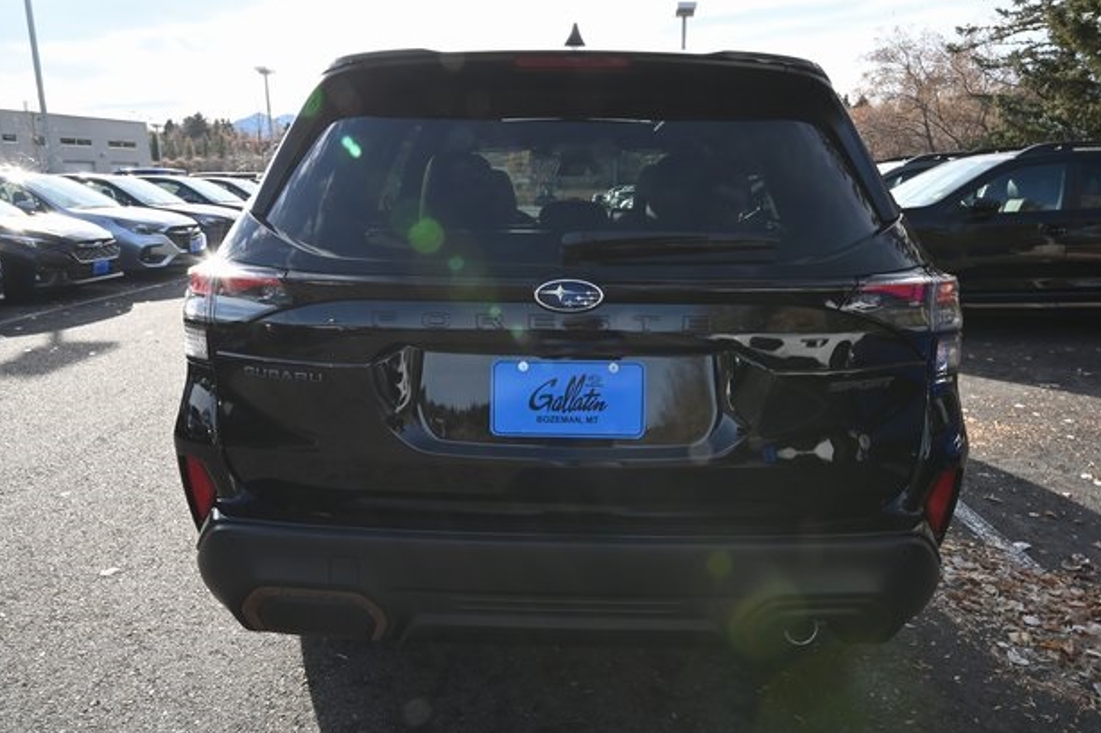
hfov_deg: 71.5
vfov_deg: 51.3
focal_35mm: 25
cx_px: 565
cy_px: 376
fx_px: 764
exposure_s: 1/30
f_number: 22
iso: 400
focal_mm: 24
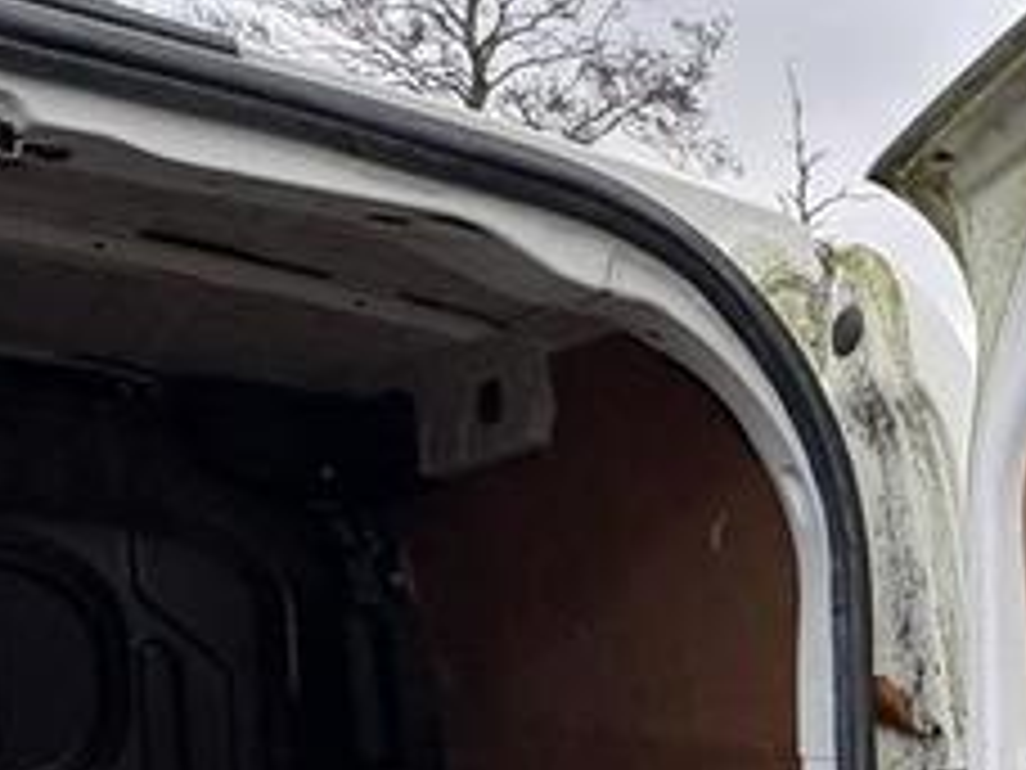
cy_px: 892
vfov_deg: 24.4
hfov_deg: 27.9
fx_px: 1630
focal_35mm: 55
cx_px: 1386
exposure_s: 1/99
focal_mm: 2.22
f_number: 2.2
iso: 40
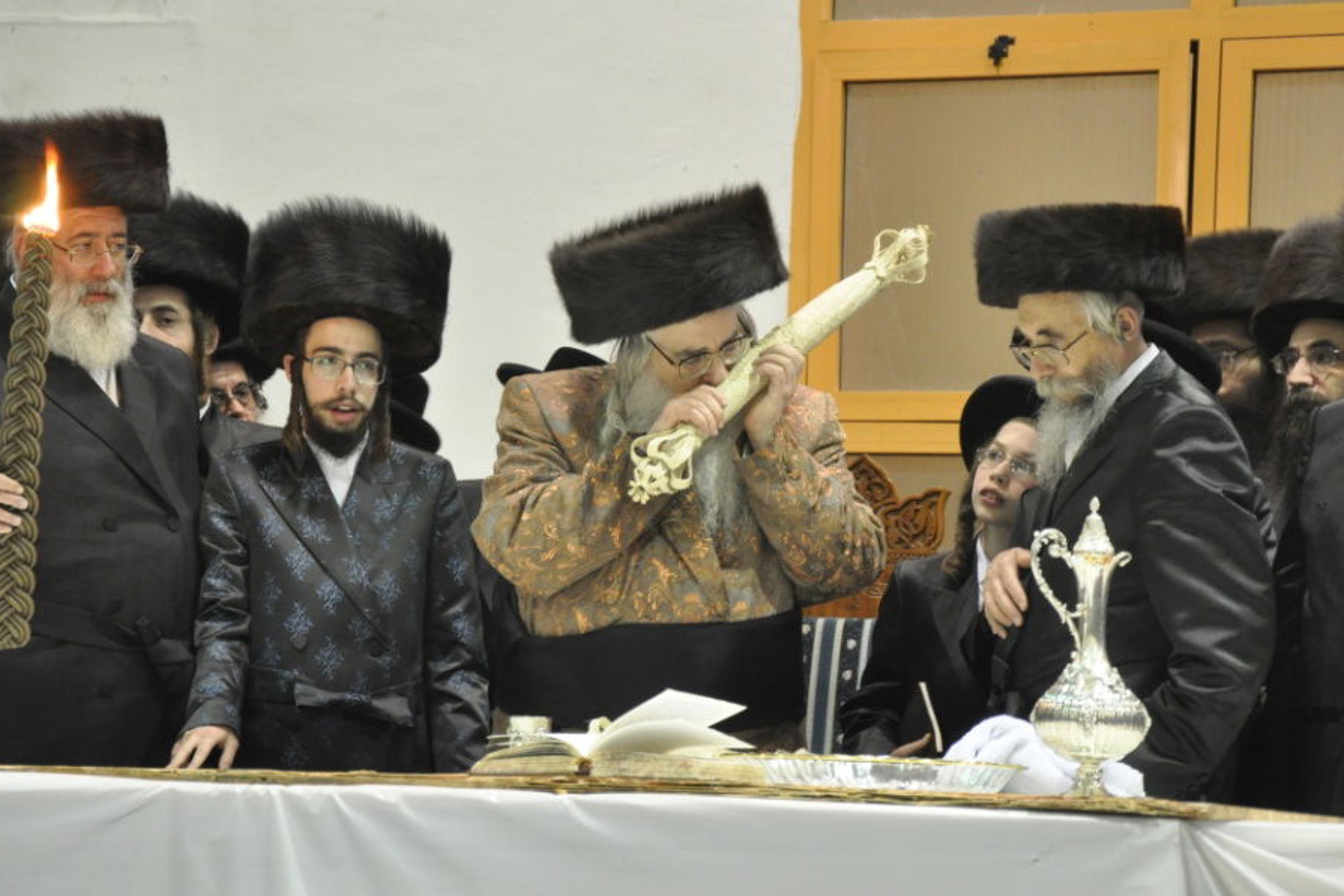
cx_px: 682
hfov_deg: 17.1
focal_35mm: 120
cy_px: 411
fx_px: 4480
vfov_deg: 11.4
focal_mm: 70
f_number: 5.6
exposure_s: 1/25
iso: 1600
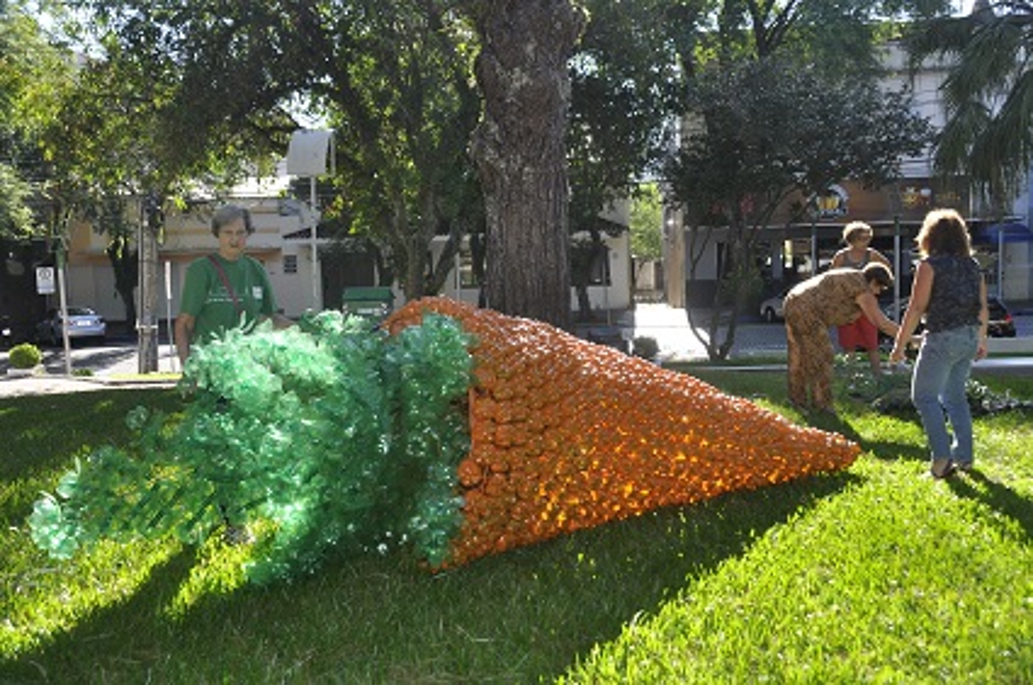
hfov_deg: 53.2
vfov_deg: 36.8
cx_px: 516
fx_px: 1031
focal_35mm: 36
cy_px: 342
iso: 200
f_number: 5.6
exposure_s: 1/200
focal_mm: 24
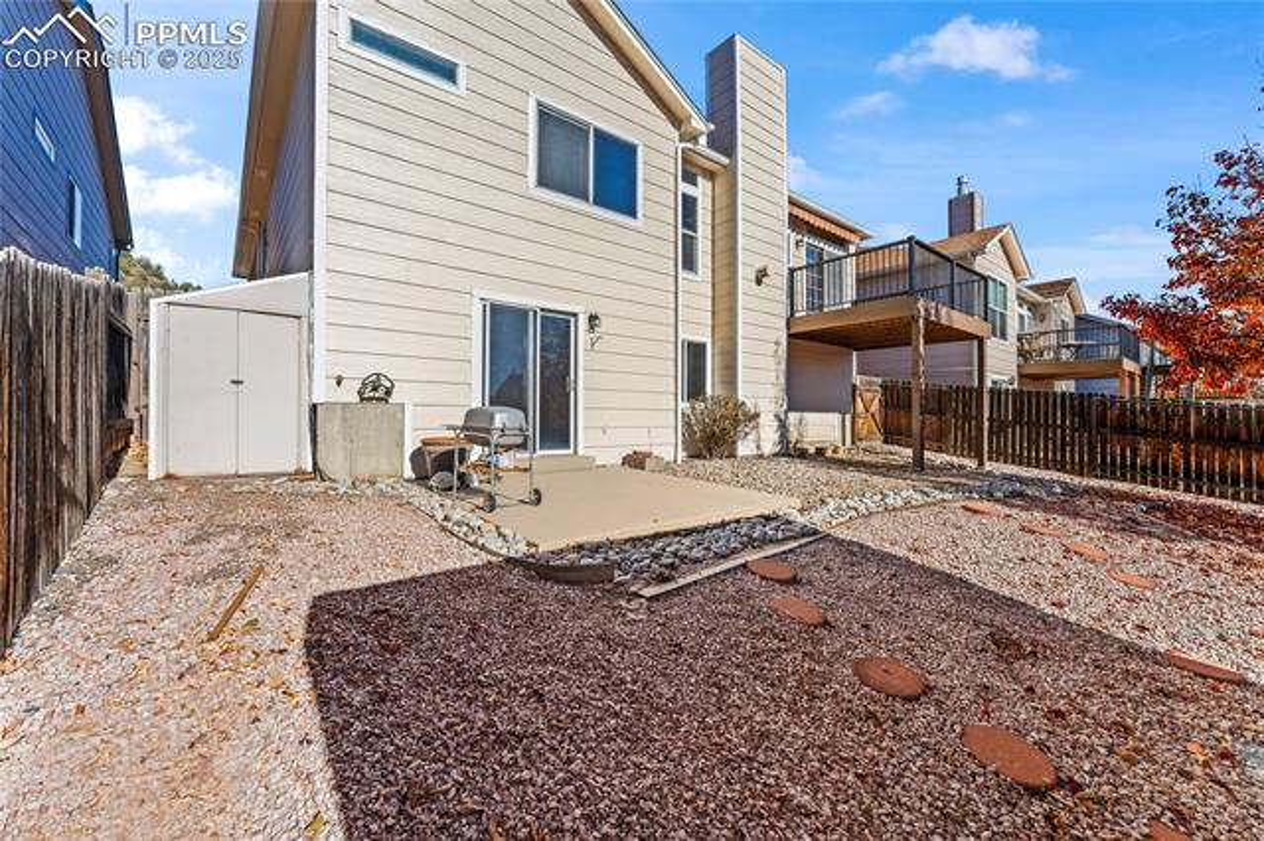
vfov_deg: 81.1
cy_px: 420
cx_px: 632
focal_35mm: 14
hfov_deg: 104.3
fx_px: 491
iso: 500
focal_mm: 14
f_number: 8
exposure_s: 1/640
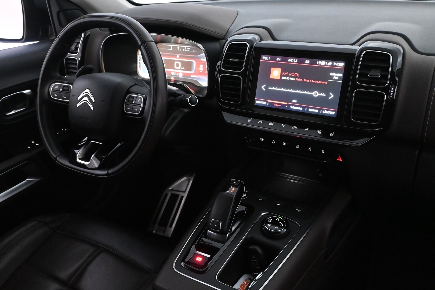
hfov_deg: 57.2
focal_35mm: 33
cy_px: 145
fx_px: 399
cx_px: 218
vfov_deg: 40.0
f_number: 5.6
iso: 6400
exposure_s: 1/50
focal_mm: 22
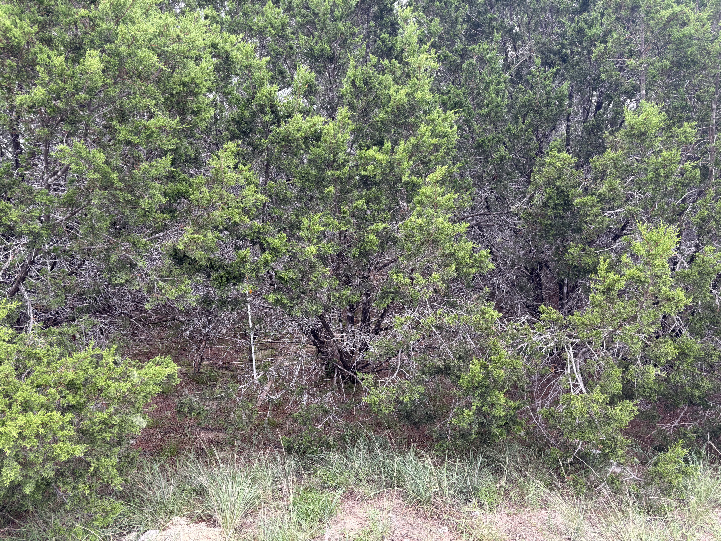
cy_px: 270
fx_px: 542
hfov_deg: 67.3
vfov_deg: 53.1
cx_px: 360
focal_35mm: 26
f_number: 1.6
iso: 32
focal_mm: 5.96
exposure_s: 1/124
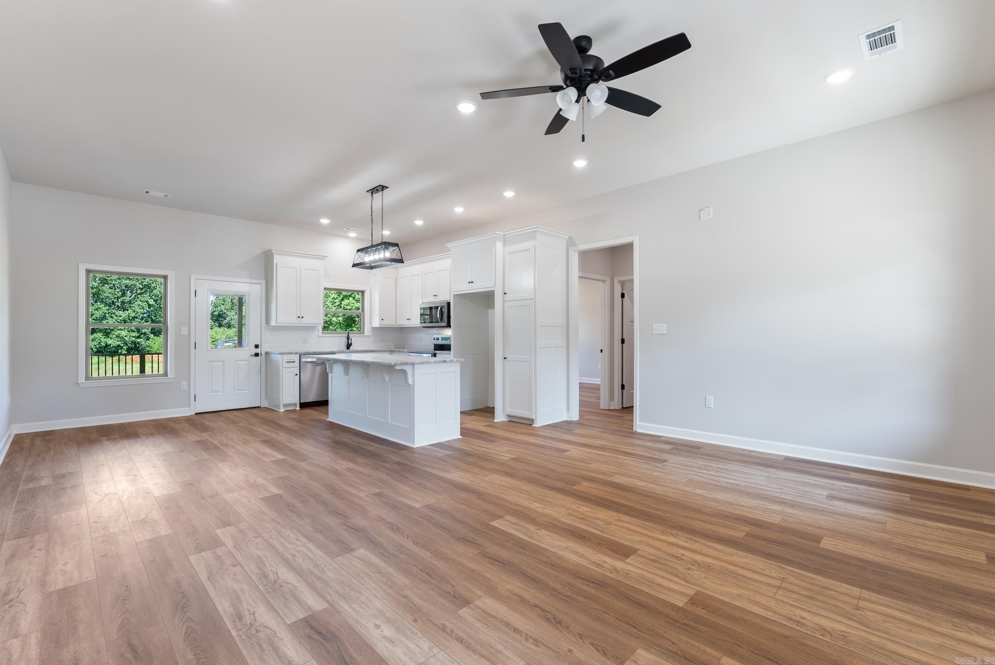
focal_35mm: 16
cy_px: 332
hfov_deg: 96.7
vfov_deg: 73.8
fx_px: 442
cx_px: 498
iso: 250
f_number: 9
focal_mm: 16
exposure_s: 1/2.5
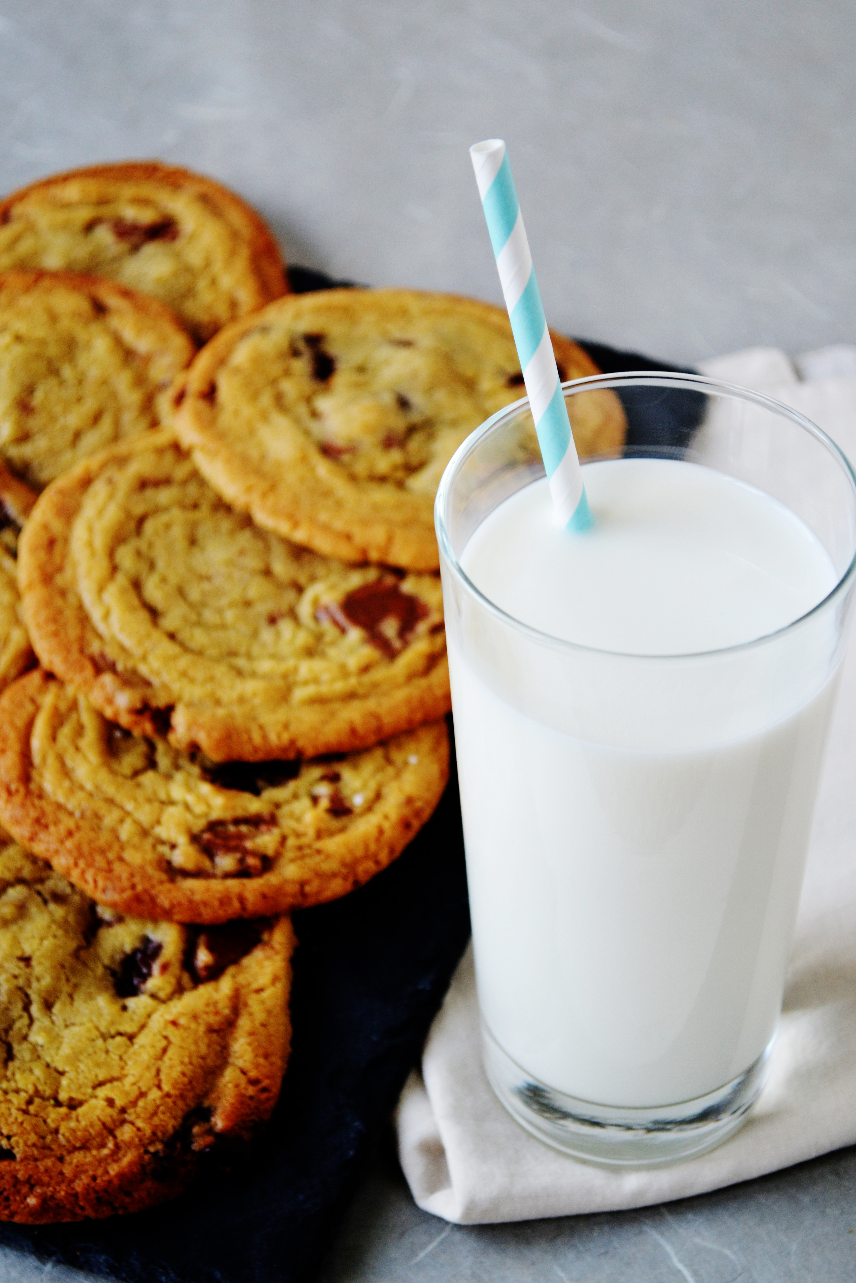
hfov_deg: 16.6
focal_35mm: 82
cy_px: 642
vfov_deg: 24.6
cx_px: 428
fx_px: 2942
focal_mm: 55
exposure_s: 1/80
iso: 400
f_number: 5.6
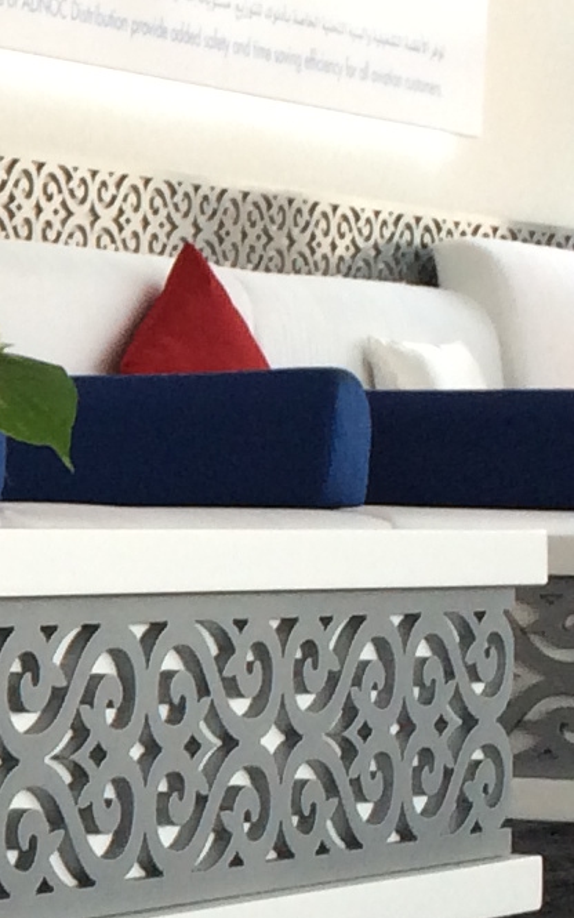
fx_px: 3902
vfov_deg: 13.4
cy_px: 663
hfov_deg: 7.6
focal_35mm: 156
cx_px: -960
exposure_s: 1/50
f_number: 2.2
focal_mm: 4.12
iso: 50
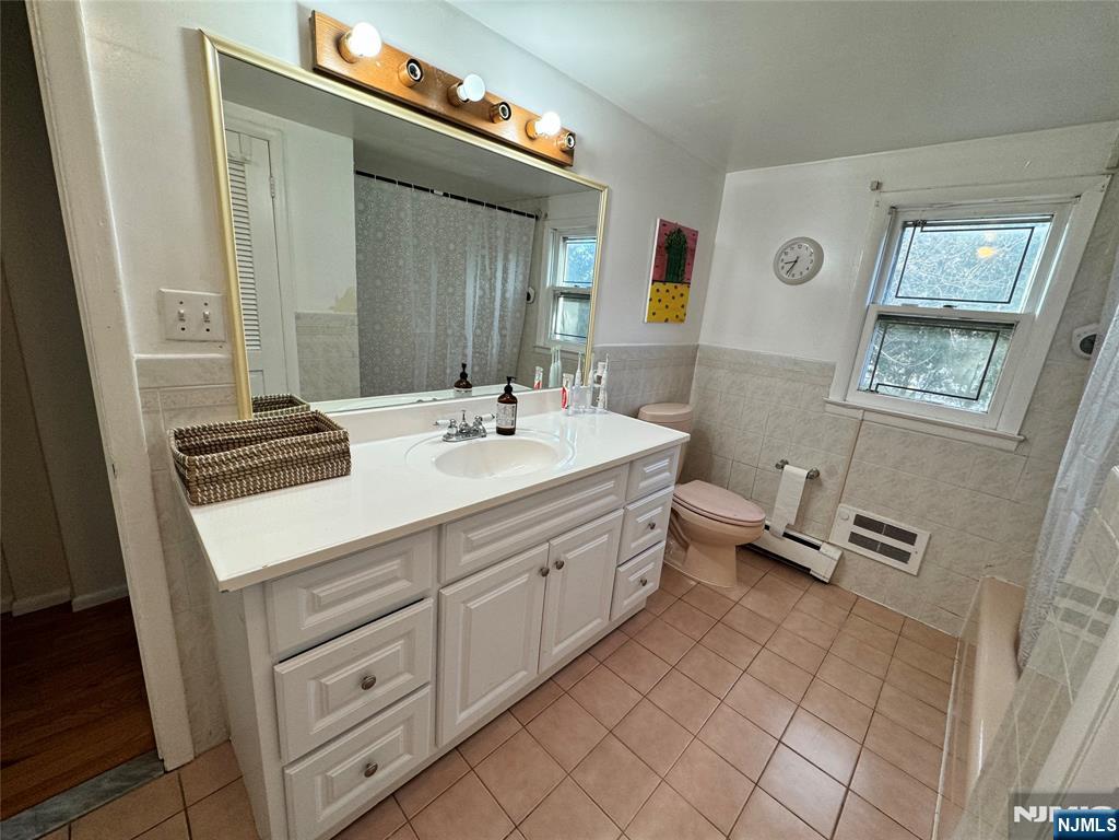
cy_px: 420
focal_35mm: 14
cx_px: 560
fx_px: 453
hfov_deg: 102.1
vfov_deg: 85.7
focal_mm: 2.22
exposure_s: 1/120
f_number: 2.2
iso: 125
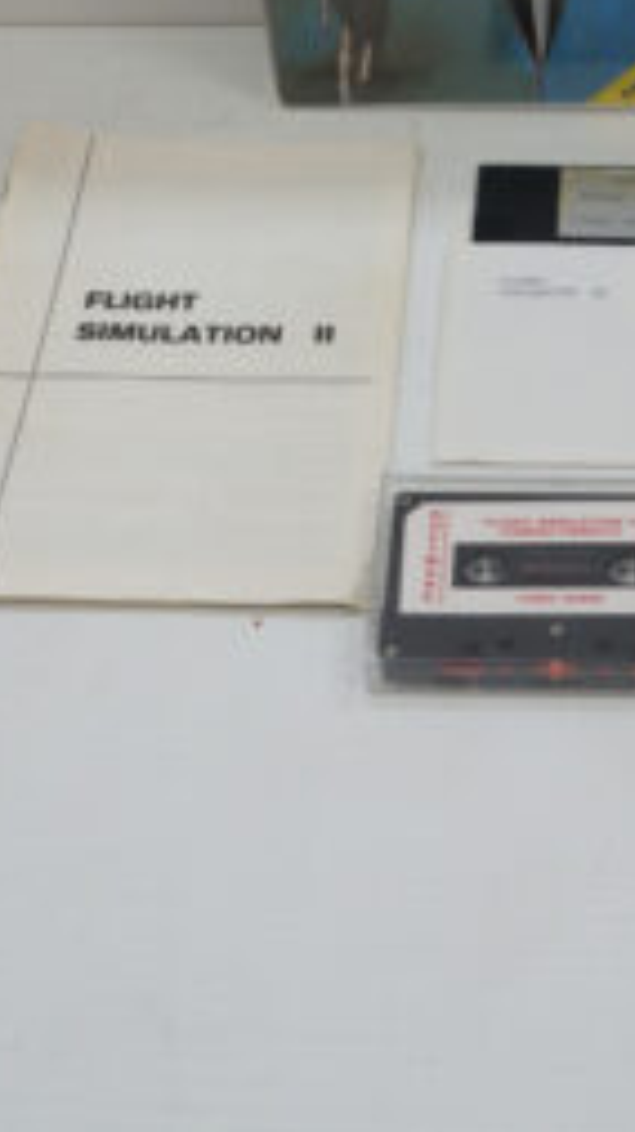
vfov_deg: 35.8
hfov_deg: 21.1
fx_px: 1679
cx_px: 541
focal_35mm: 56
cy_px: 199
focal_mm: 20
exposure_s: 1/60
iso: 400
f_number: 4.5
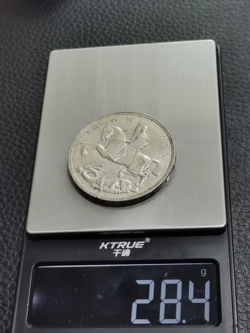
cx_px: 125
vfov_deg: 31.2
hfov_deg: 23.7
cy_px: 166
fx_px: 597
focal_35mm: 62
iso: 64
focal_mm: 5.58
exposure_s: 1/100
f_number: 1.8
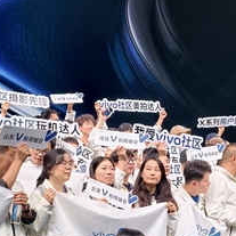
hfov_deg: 20.6
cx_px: 132
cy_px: 161
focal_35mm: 84
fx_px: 648
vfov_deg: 20.6
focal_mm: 6.54
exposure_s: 1/122
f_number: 1.57
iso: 88
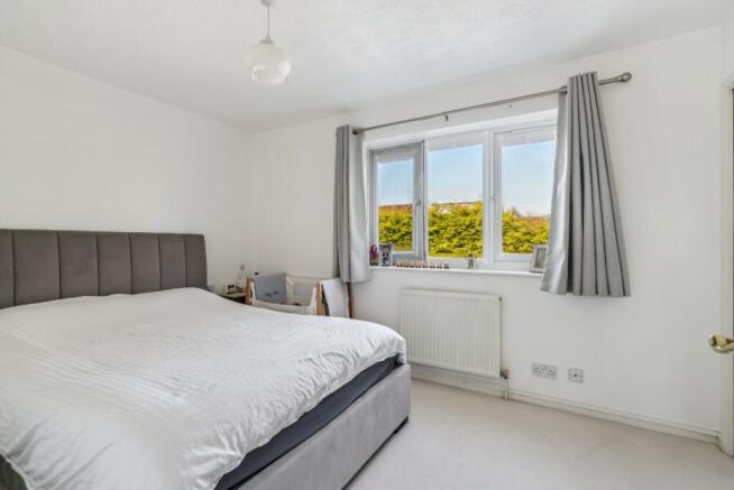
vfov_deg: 73.8
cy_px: 245
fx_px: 326
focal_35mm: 16
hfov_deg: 96.7
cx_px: 367
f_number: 8
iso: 640
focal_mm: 16
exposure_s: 1/50
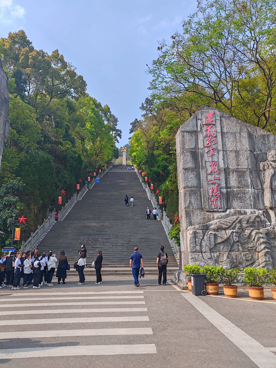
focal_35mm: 27
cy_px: 184
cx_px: 138
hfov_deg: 51.4
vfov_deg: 65.3
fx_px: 287
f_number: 1.8
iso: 50
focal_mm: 6.14
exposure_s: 1/577
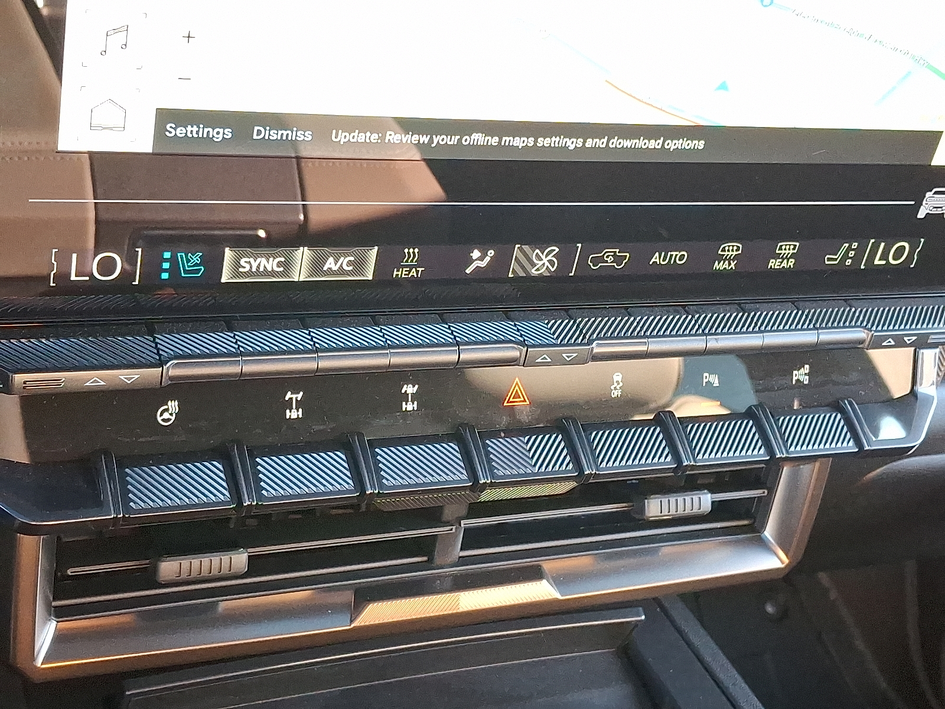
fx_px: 682
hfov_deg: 69.4
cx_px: 472
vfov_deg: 54.9
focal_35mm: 25
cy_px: 354
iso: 238
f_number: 1.8
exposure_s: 1/120
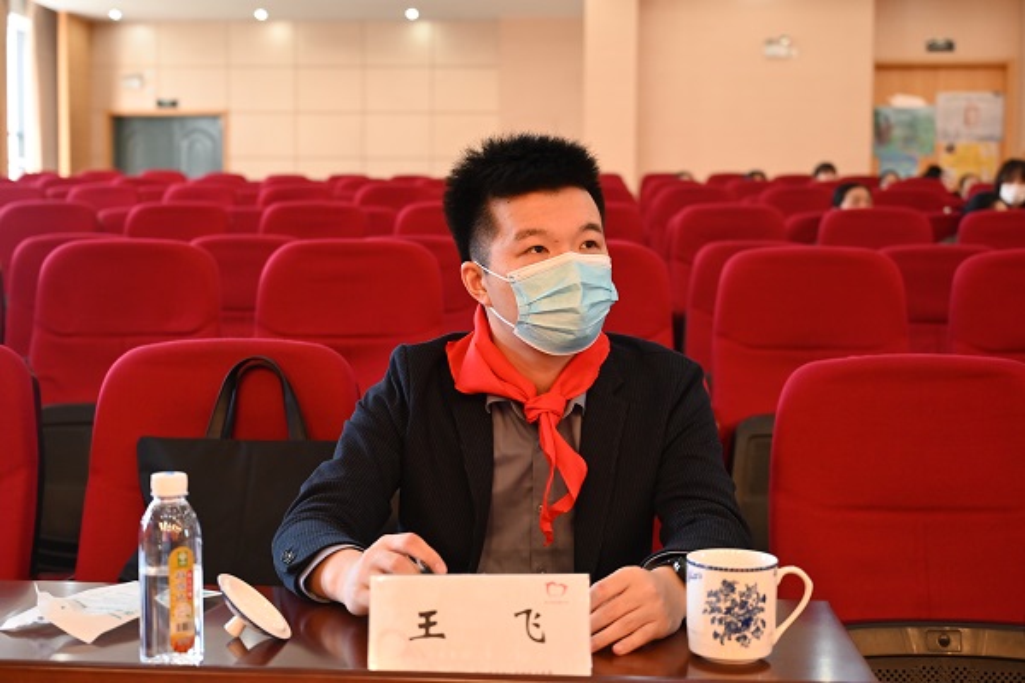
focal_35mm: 49
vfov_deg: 27.5
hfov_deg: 40.3
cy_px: 342
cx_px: 512
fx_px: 1395
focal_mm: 49
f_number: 4
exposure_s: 1/125
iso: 1600
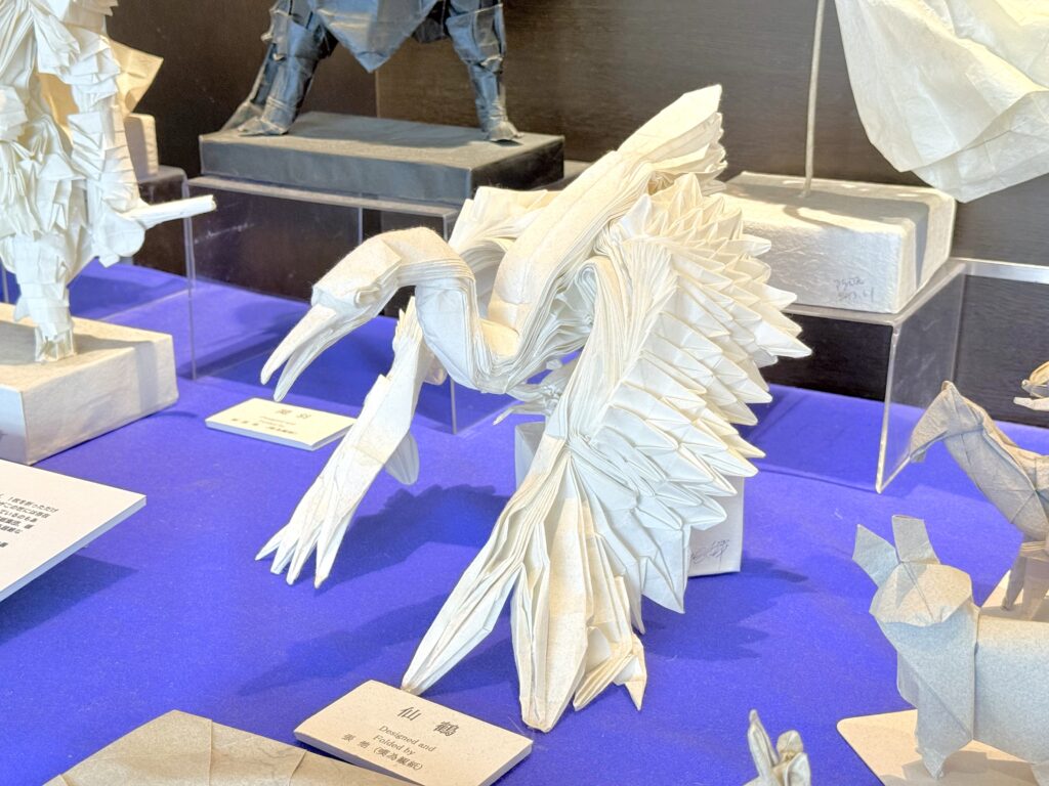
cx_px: 524
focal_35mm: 48
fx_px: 1455
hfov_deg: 39.7
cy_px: 393
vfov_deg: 30.3
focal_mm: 6.76
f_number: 1.78
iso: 125
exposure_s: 1/100
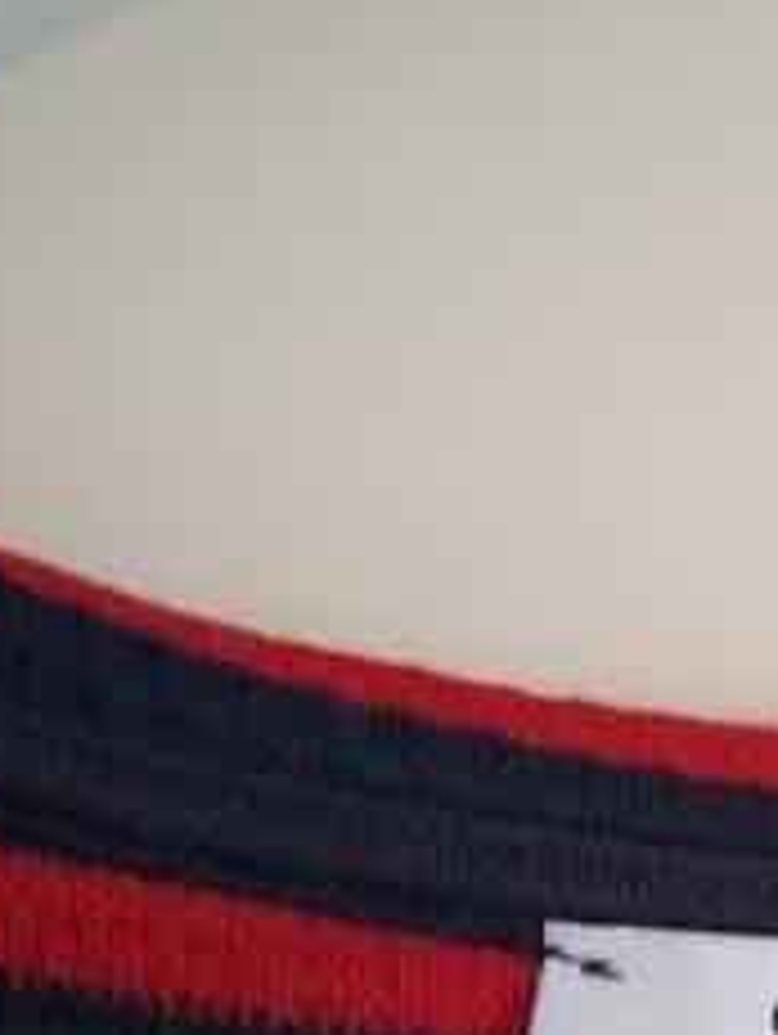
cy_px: 990
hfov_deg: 16.9
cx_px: 1138
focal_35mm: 80
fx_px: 2393
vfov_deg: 23.5
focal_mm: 5.54
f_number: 1.8
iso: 500
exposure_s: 1/24
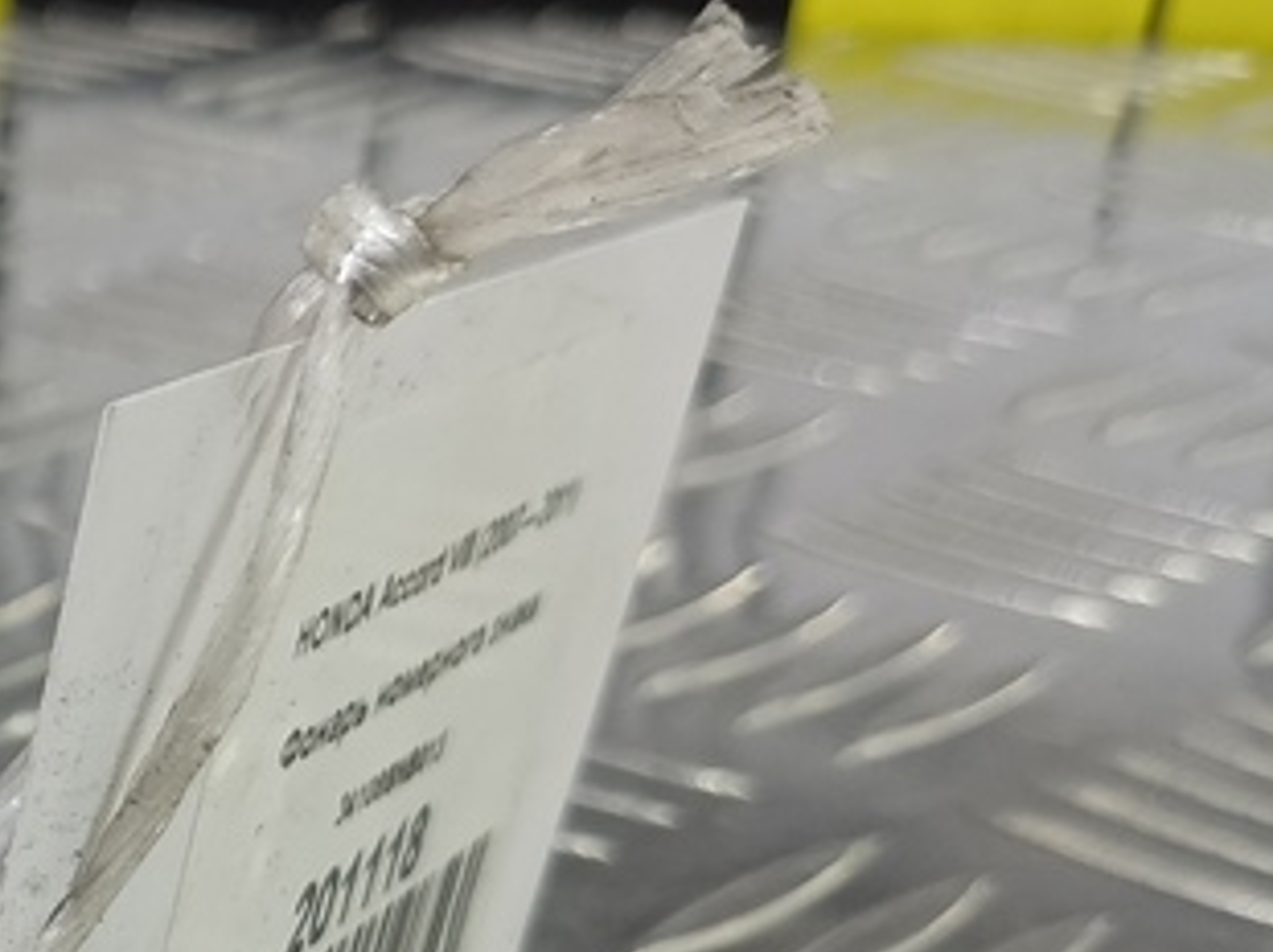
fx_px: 2793
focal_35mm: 76
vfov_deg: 17.6
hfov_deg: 21.8
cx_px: -591
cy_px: 1371
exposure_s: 1/50
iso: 108
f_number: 1.6
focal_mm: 4.11
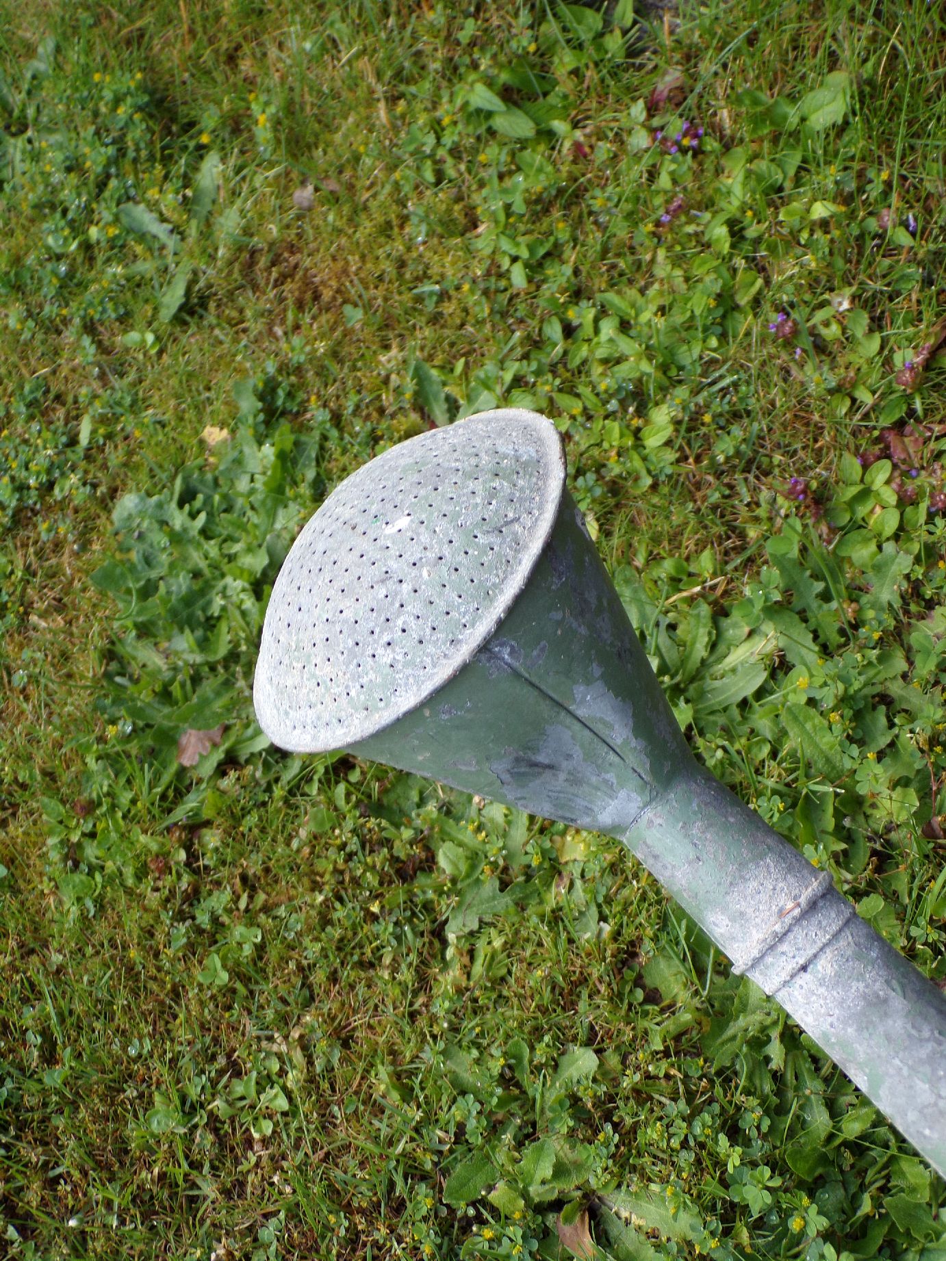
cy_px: 630
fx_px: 1531
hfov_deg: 34.3
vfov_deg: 44.8
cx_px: 473
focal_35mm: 42
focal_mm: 7.6
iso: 80
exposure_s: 1/150
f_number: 3.4
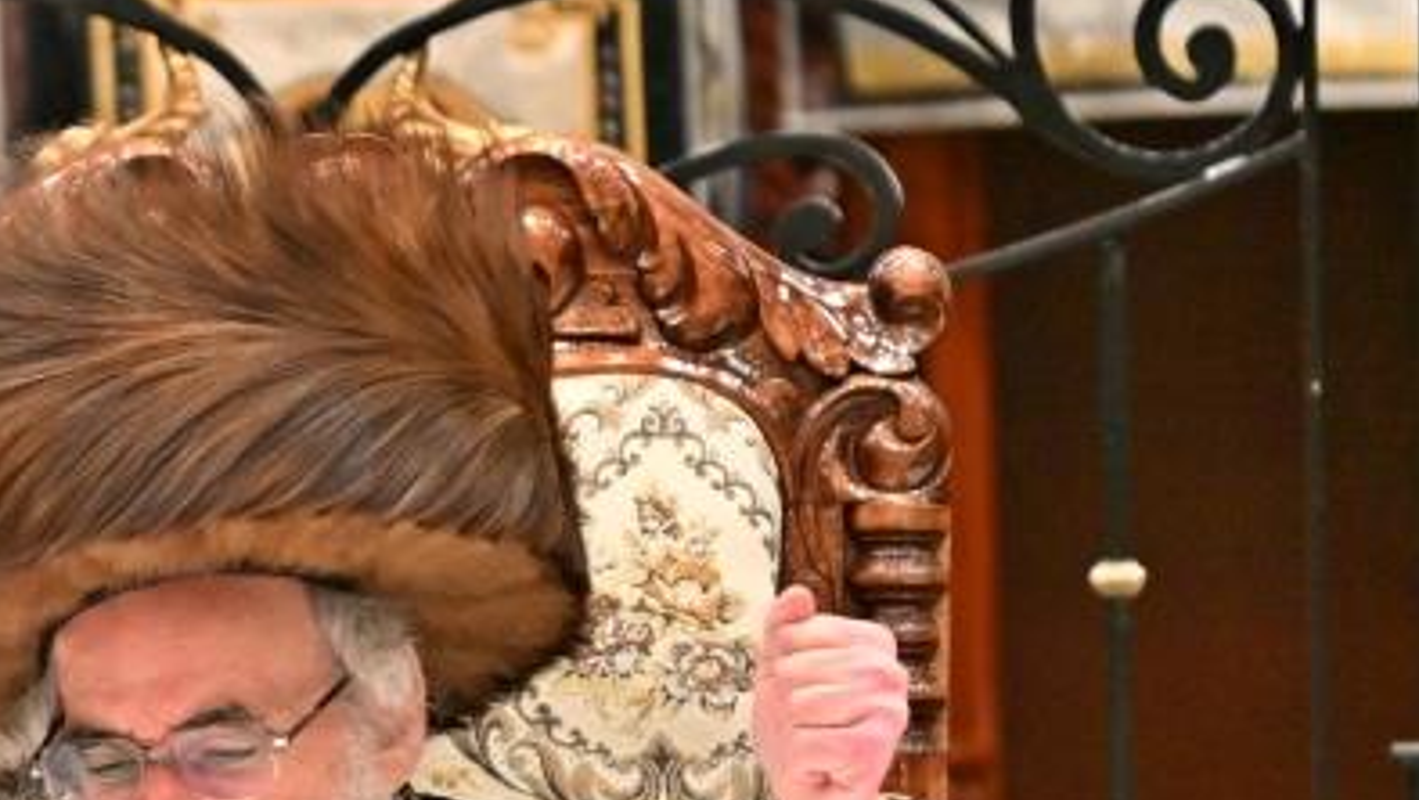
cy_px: 611
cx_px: -245
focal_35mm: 817
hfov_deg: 2.6
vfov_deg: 1.5
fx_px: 30753
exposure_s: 1/400
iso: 400
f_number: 2.8
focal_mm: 200
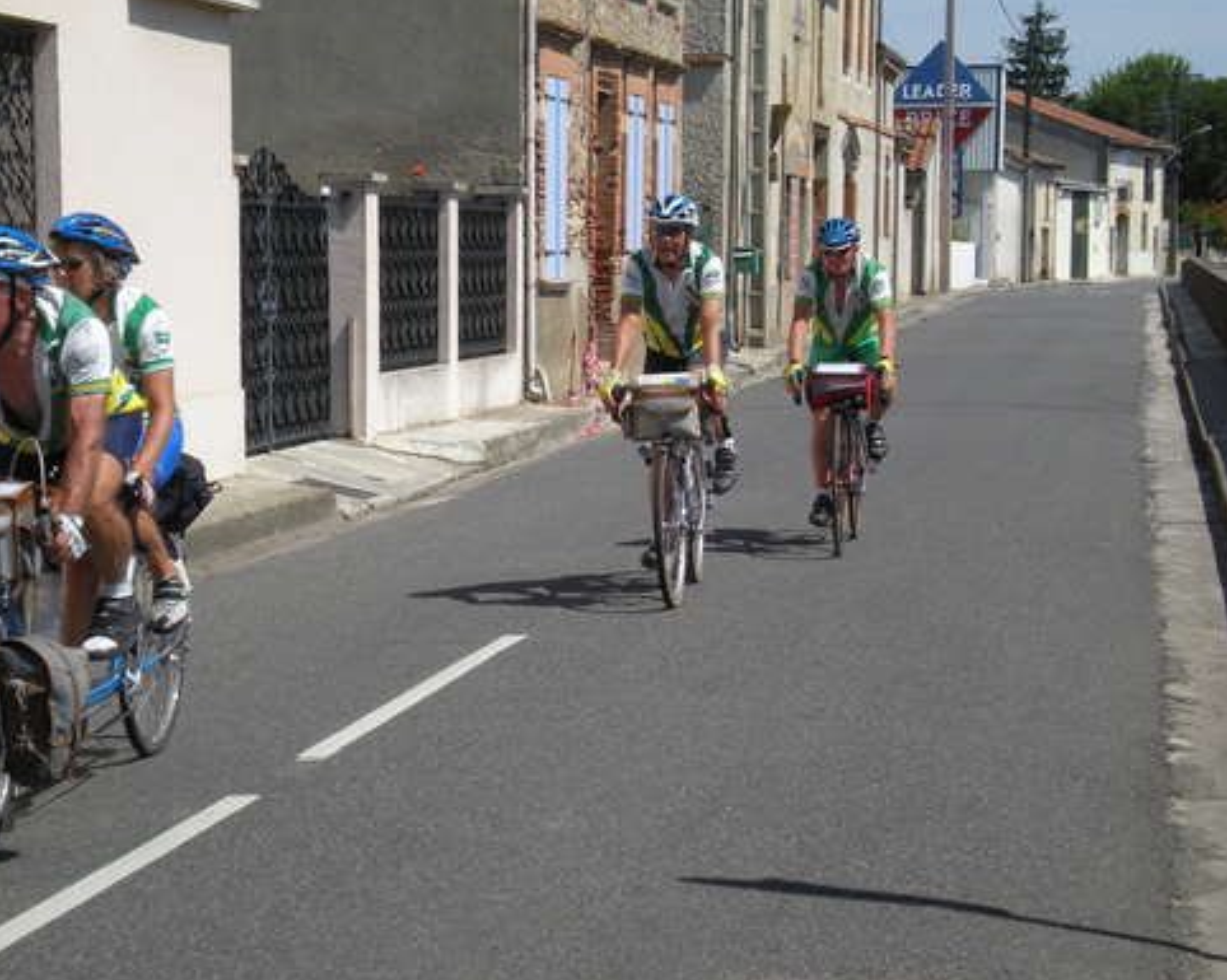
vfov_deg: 17.1
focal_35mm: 90
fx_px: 3266
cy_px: 423
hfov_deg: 21.3
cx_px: 529
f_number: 6.5
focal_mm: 12.3
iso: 64
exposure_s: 1/299
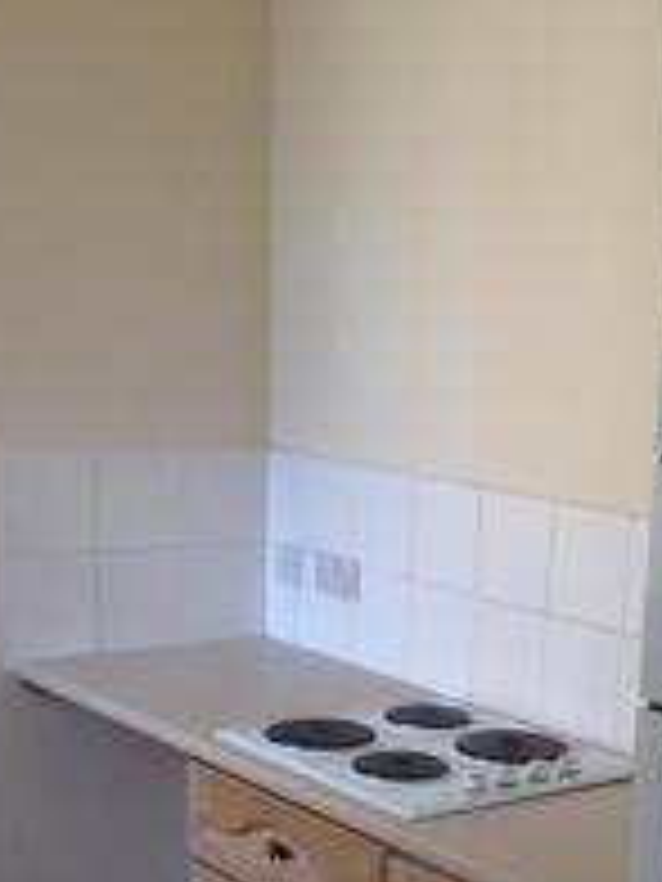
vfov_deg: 24.4
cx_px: 381
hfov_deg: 18.9
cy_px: 758
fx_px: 1989
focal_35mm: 78
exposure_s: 1/50
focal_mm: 4.28
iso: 50
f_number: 2.4
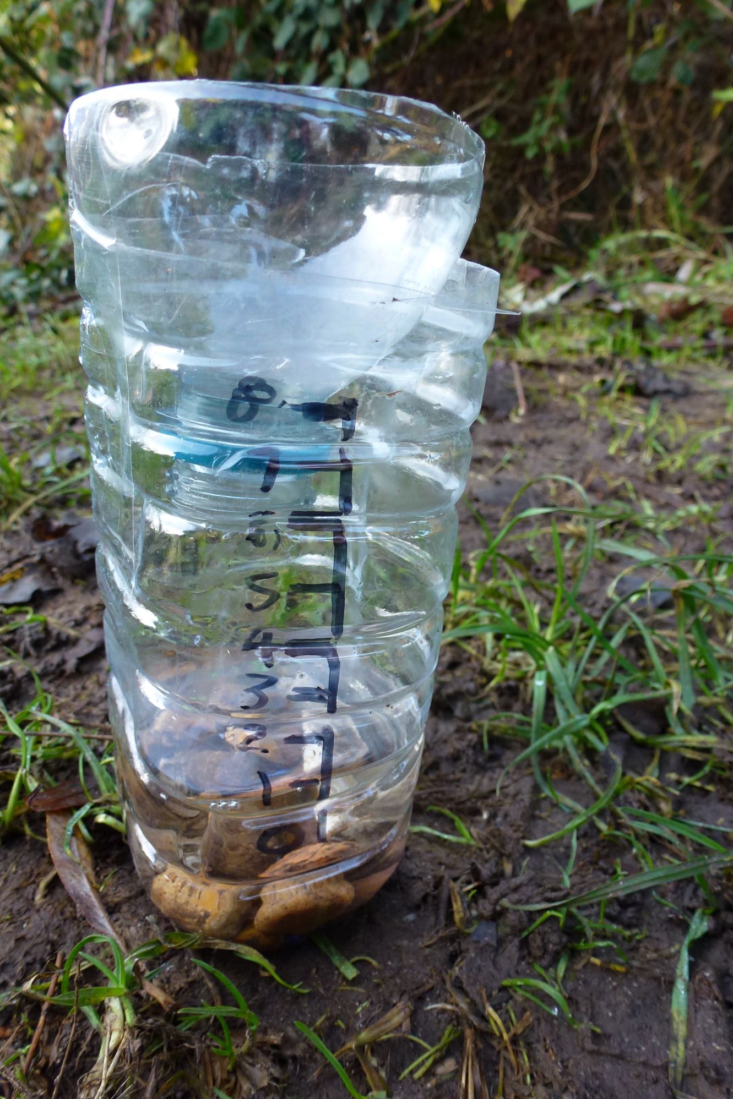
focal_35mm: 25
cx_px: 324
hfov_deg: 51.2
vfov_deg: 71.5
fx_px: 764
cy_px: 549
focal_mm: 4.3
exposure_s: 1/60
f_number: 3.3
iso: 125
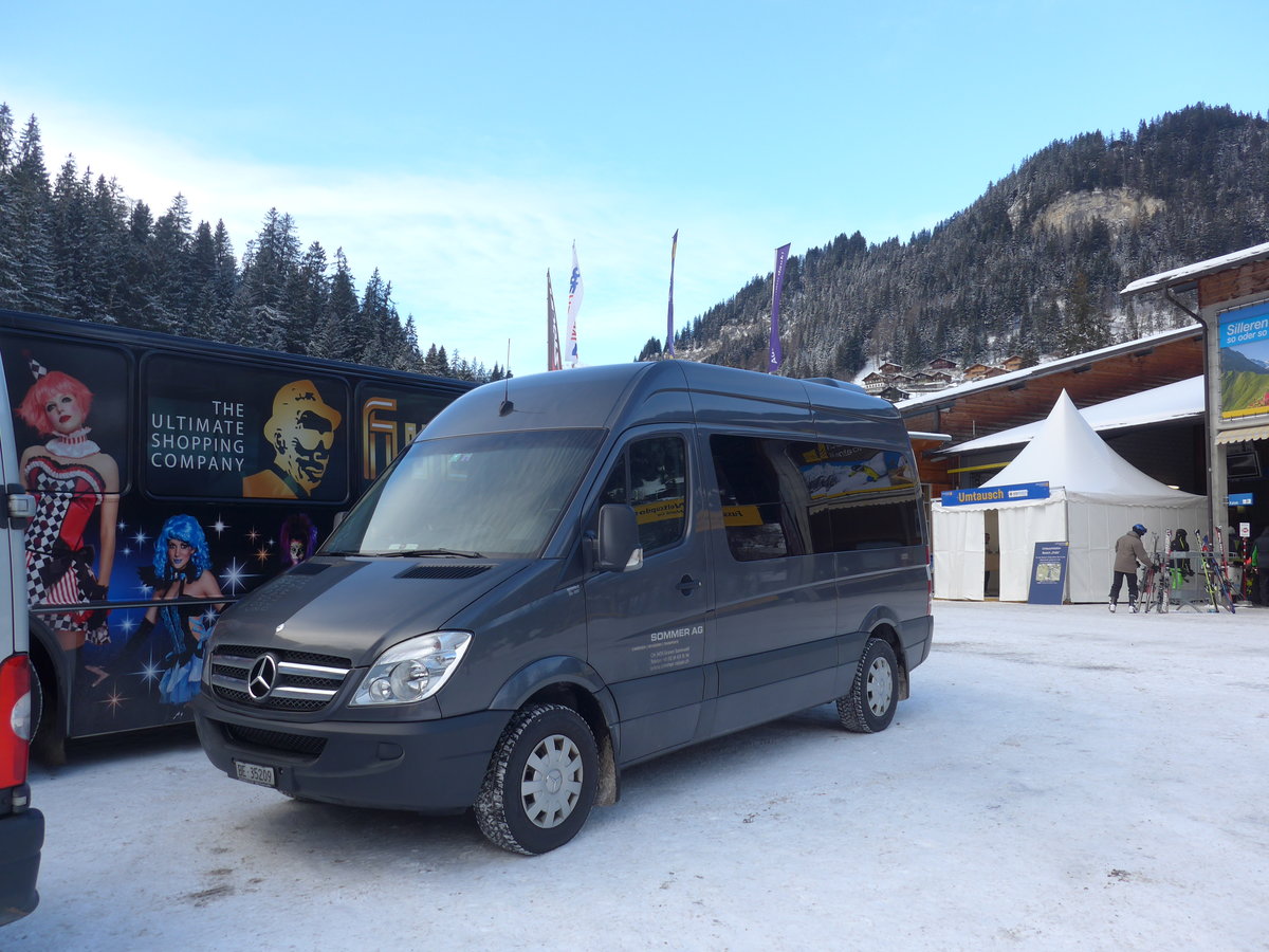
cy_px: 476
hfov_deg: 61.7
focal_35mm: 29
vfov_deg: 48.2
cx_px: 634
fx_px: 1063
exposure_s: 1/250
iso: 80
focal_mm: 6
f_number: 2.8
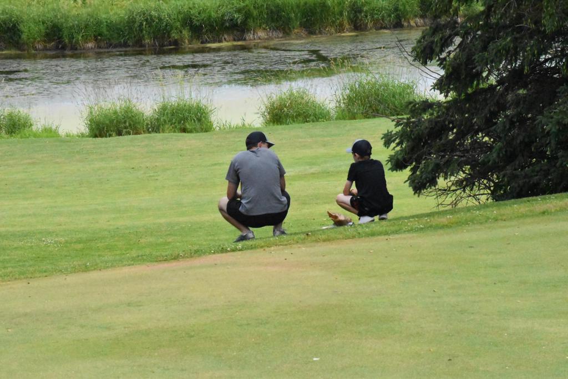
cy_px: 190
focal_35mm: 180
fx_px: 2840
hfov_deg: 11.4
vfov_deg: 7.6
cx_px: 284
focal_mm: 120
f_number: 18
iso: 12800
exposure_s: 1/4000
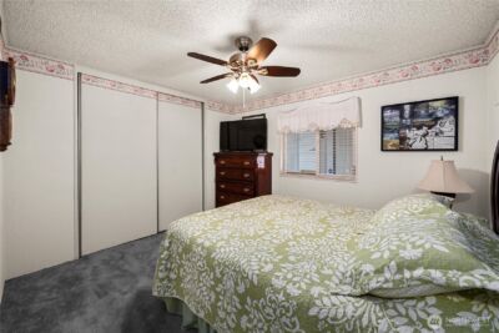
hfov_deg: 108.3
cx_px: 250
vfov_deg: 85.5
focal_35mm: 13
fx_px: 180
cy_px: 166
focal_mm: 13
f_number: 7.1
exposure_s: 1/10
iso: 1000
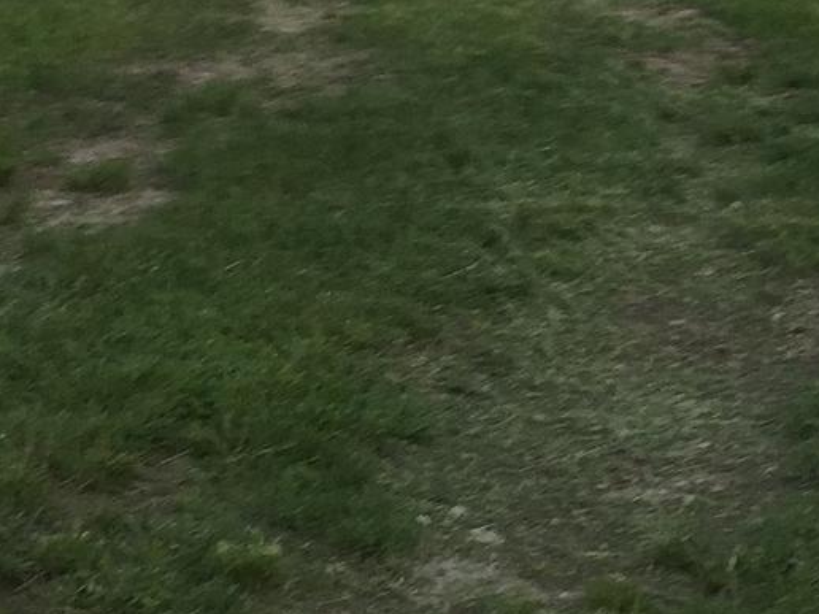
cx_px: 557
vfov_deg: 12.3
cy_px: -306
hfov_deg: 17.1
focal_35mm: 115
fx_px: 2721
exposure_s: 1/60
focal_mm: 4.15
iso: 40
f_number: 2.2
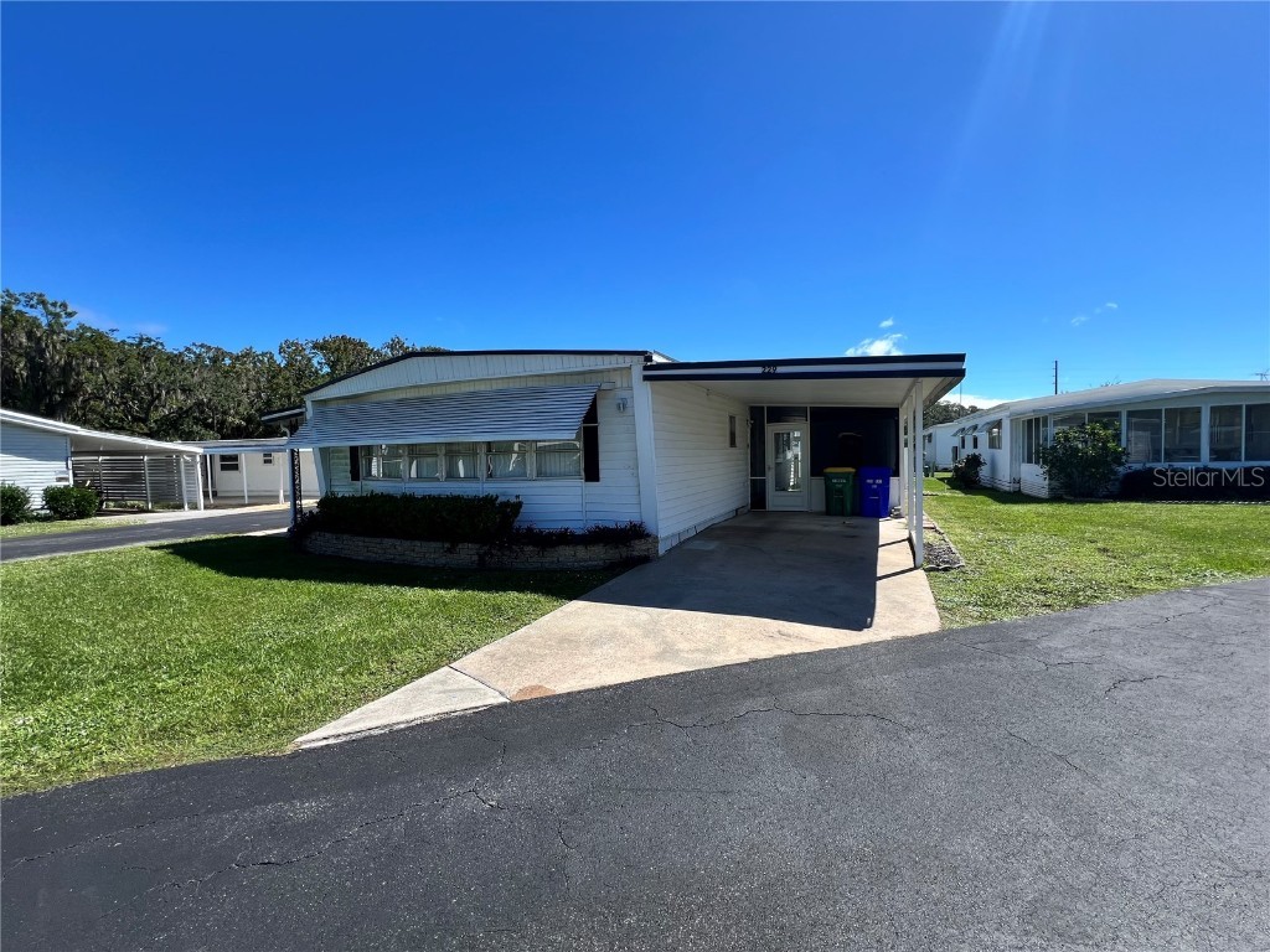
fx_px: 477
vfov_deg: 89.9
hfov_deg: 106.2
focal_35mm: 13
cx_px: 635
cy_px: 476
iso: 32
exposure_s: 1/1248
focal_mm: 1.57
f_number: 1.8
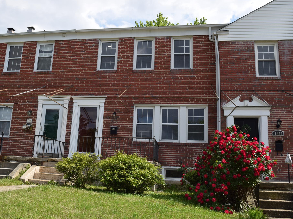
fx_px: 305
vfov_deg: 39.7
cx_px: 129
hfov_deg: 51.2
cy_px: 109
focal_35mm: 36
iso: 100
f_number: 8
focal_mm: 22
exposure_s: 1/200
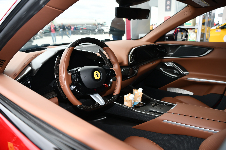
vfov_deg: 47.9
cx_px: 113
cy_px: 75
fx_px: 169
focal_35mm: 27
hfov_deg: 67.4
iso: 100
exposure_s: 1/200
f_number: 3.5
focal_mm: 18
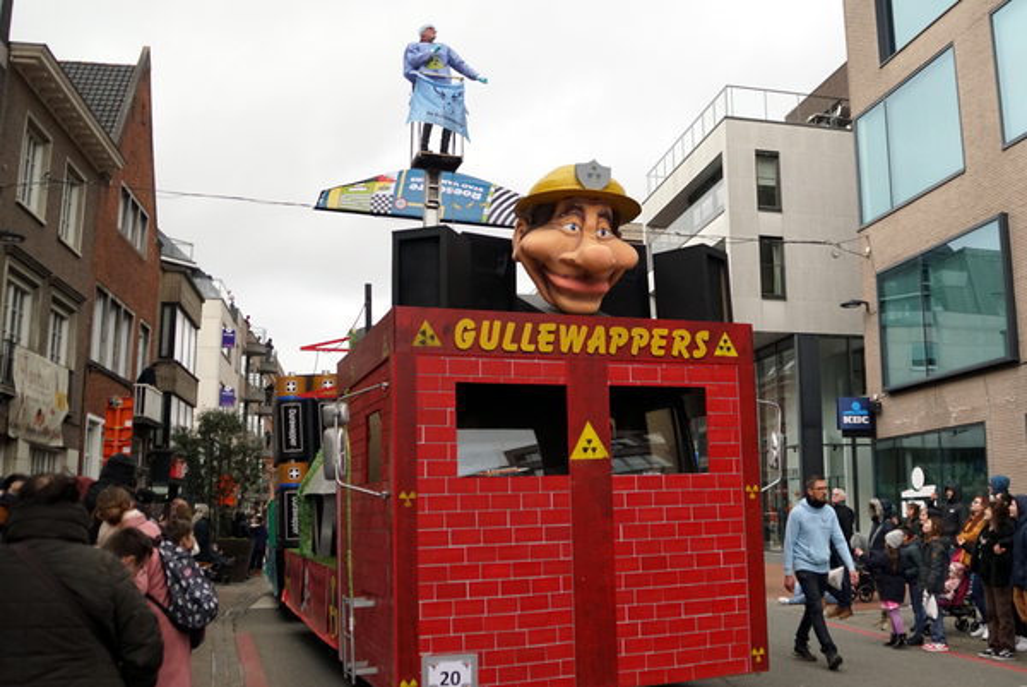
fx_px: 771
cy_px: 344
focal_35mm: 27
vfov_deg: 48.0
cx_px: 514
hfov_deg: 67.3
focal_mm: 18
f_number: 4
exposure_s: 1/2000
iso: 1000
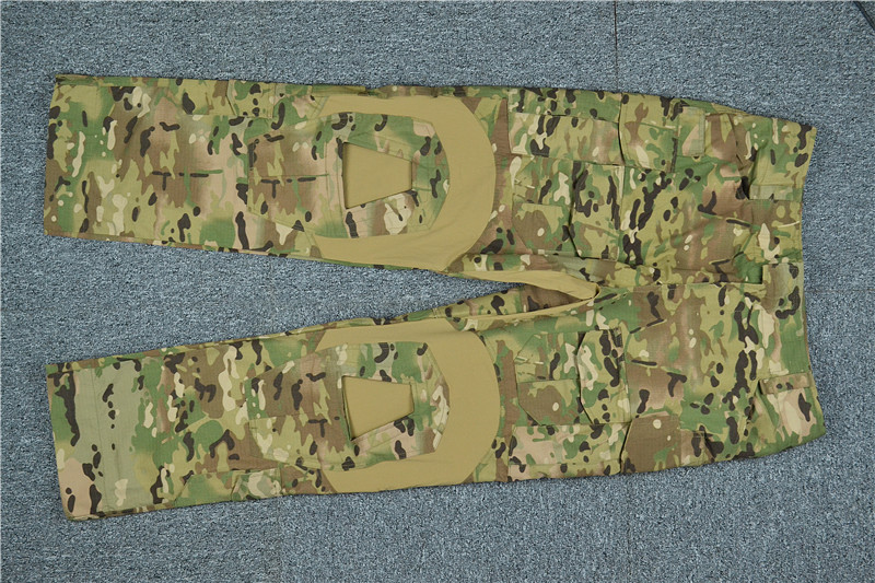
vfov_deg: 29.9
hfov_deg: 43.6
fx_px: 1093
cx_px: 438
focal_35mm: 45
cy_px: 292
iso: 1600
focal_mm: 30
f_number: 8
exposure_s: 1/100
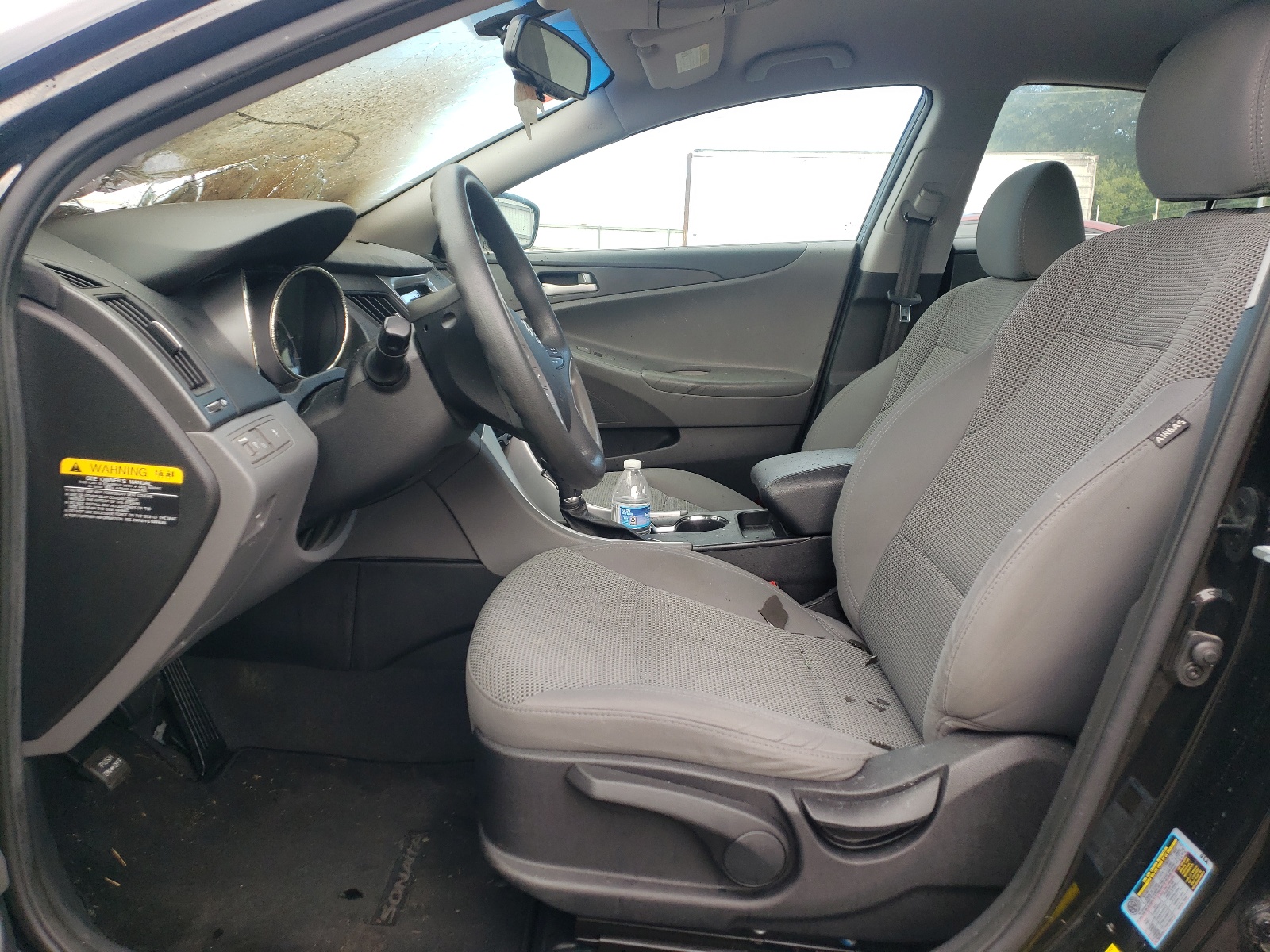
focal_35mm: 26
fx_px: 954
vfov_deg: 53.1
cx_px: 635
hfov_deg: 67.3
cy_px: 476
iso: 50
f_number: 1.5
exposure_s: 1/227
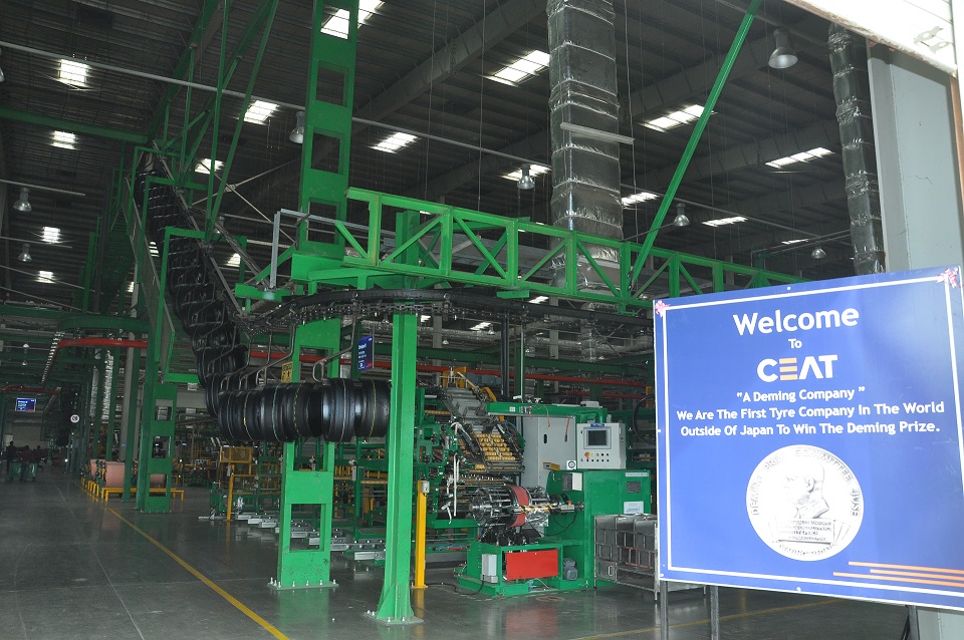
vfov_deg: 47.8
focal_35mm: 27
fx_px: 722
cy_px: 320
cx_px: 482
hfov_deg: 67.4
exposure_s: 1/100
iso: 640
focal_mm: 18
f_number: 6.3
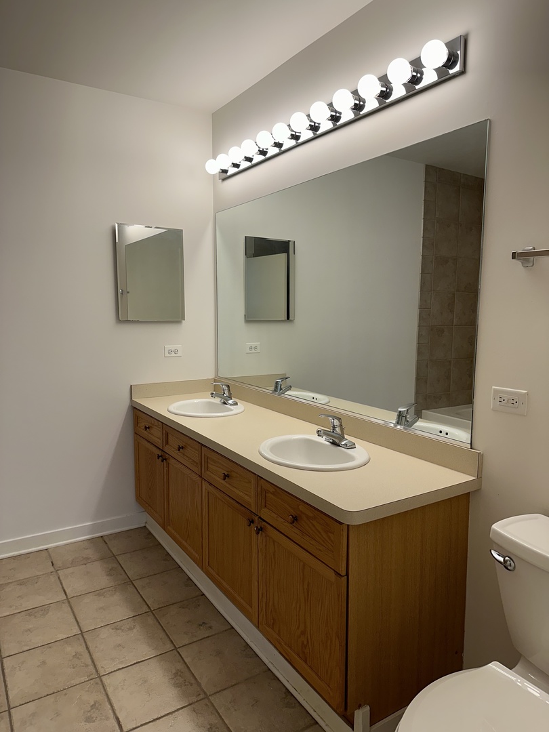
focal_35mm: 24
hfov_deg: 56.8
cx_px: 274
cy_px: 366
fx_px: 508
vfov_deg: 71.6
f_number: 1.78
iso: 64
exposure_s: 1/120
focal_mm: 6.86
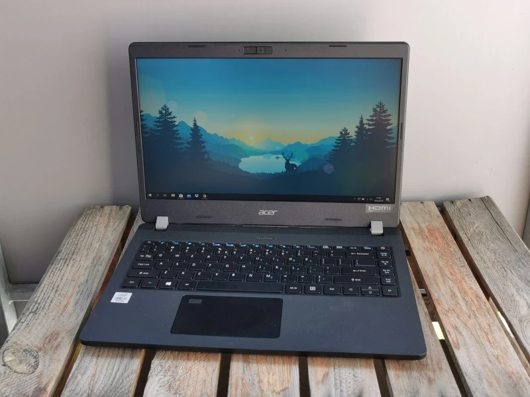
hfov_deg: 46.8
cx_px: 265
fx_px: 612
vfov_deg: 36.0
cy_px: 198
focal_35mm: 40
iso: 50
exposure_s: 1/212
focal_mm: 5.56
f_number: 1.6
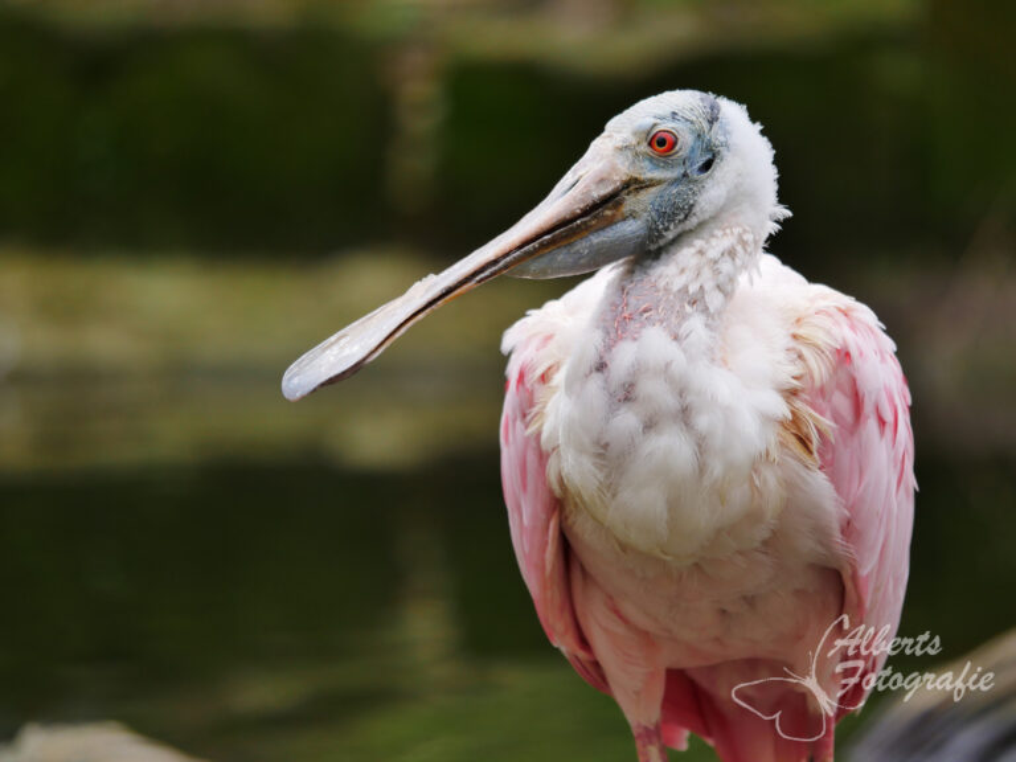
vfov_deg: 5.9
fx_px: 7455
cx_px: 508
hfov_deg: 7.8
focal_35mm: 254
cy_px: 381
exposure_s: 1/400
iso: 200
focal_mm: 127
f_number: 4.3
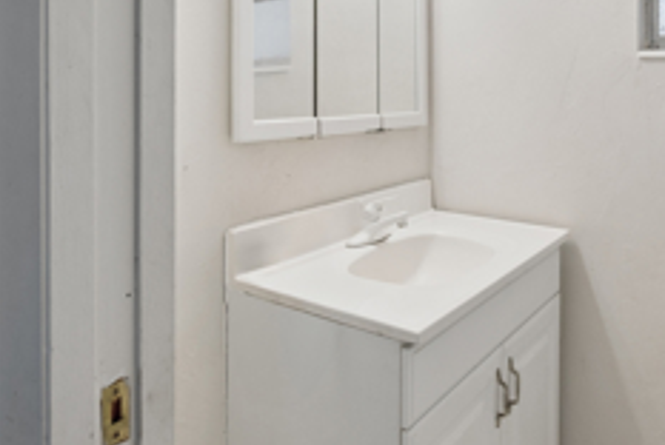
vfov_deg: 48.0
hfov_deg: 66.4
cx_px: 412
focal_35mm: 27
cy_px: 203
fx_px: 499
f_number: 8
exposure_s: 1/80
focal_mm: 14
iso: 400
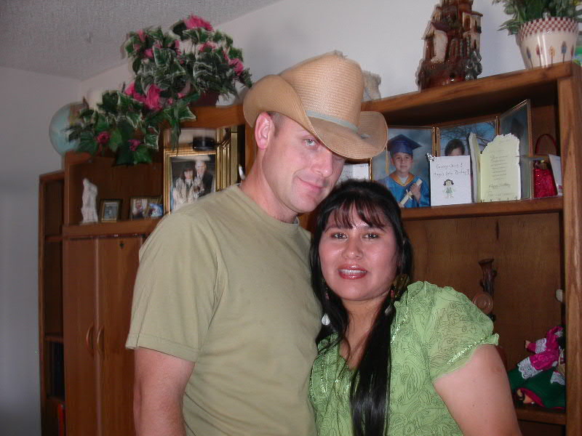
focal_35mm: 38
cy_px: 218
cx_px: 291
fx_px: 639
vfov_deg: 37.7
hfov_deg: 49.0
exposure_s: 1/30
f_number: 2.8
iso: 100
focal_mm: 7.8
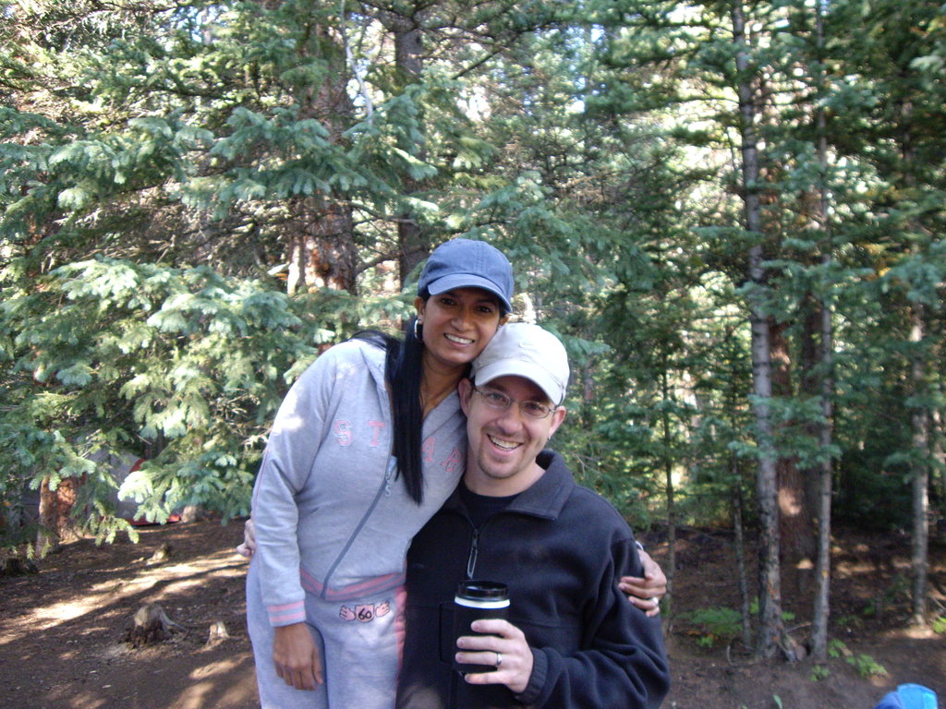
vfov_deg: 37.7
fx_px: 1038
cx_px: 473
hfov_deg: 49.0
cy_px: 354
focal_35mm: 38
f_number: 2.7
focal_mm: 6.2
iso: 200
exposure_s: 1/60
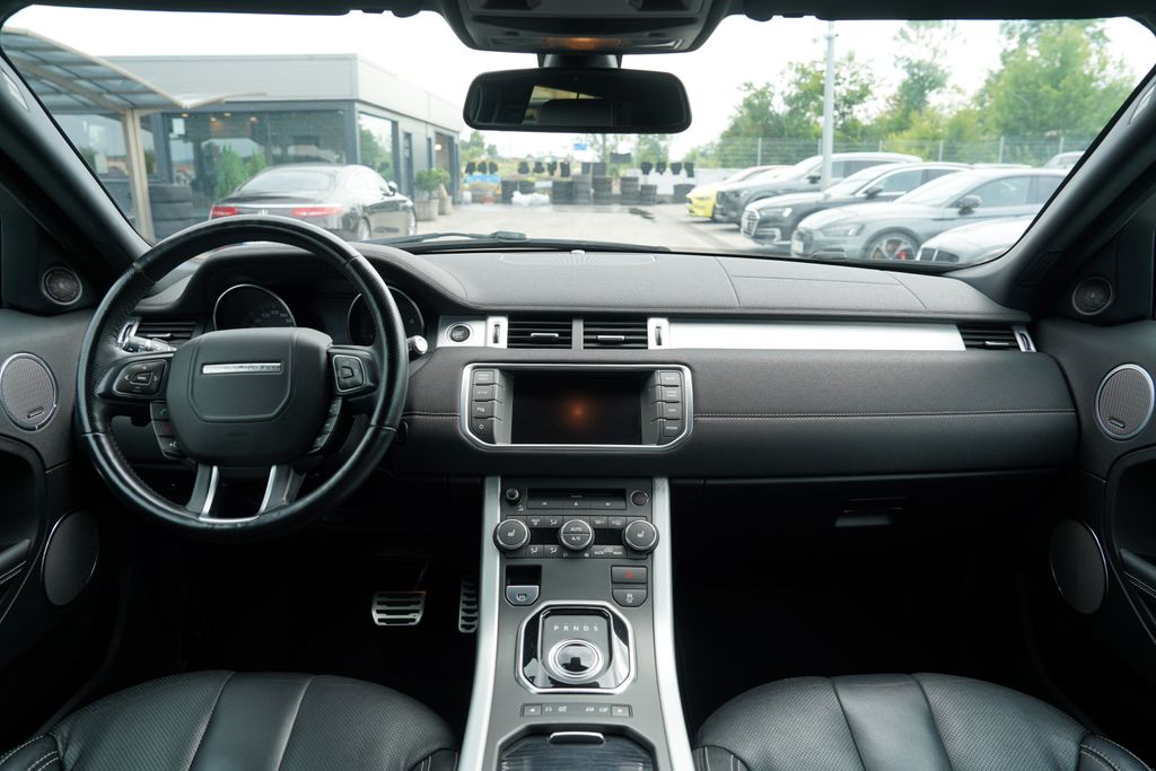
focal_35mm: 24
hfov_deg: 73.7
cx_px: 578
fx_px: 771
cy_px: 386
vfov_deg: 53.1
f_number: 5
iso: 100
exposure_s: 1/100
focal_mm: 24
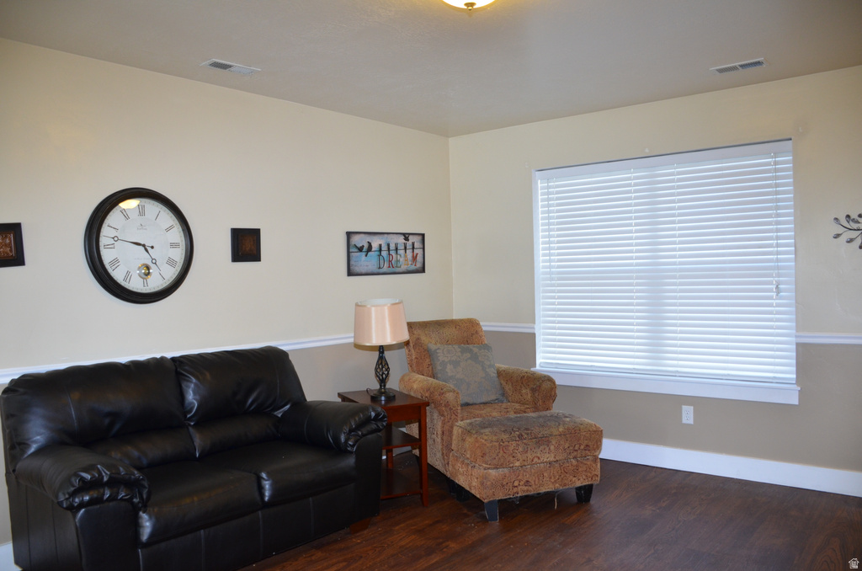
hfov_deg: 67.5
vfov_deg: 47.7
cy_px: 286
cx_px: 431
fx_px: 645
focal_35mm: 27
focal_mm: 18
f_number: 4
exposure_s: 1/60
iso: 640
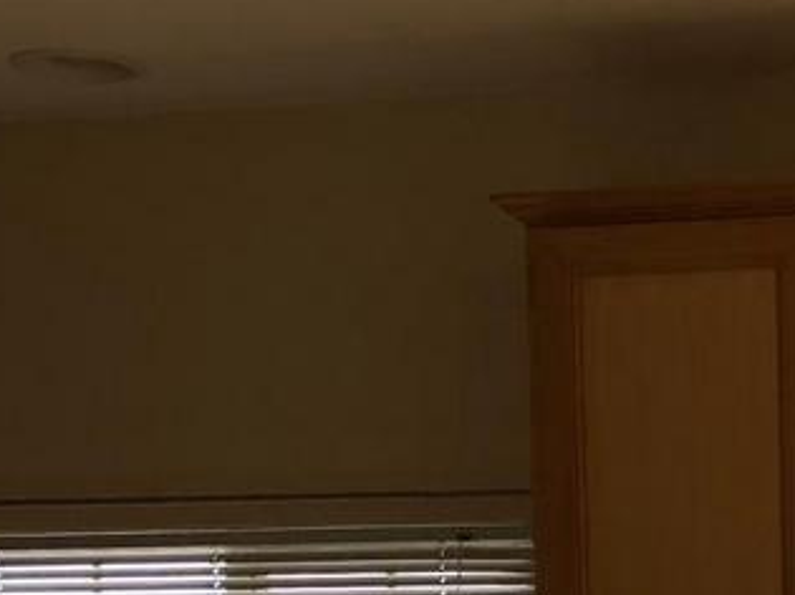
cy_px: 1102
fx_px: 2939
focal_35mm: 128
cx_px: 1257
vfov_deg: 10.8
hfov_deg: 14.2
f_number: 1.8
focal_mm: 3.99
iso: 20
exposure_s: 1/466
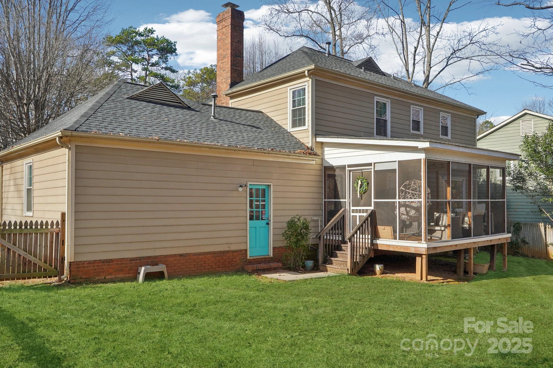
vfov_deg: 43.6
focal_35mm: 30
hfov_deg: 61.9
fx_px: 461
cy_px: 184
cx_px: 276
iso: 100
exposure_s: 1/90
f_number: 8
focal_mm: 20
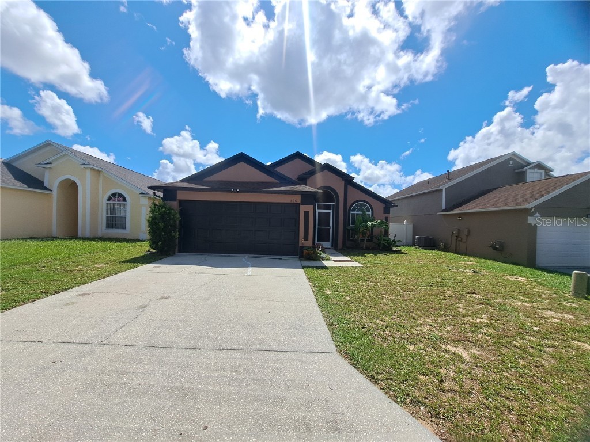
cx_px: 295
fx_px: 222
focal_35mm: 13
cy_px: 221
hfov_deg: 106.2
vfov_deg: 89.9
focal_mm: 1.74
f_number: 2.2
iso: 50
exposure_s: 1/2660
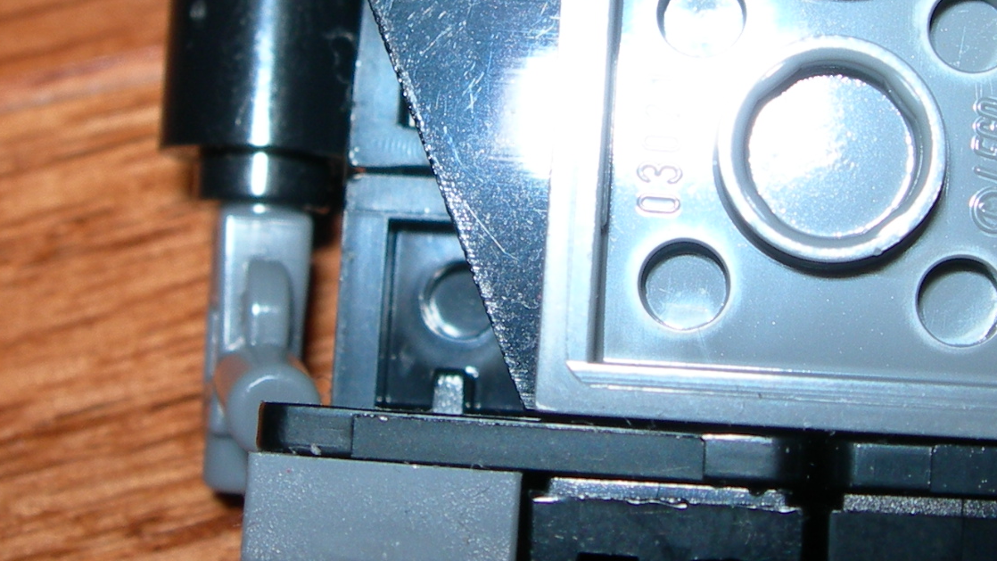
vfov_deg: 12.5
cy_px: 72
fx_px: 2538
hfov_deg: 22.2
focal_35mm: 96
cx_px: 595
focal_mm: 7.8
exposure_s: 1/60.1
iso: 50
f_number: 4.8
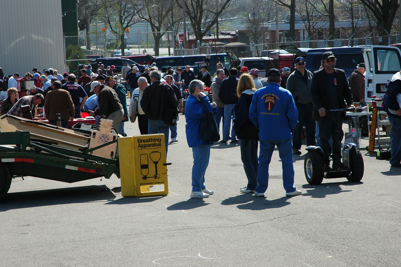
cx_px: 200
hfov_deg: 19.5
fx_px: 1169
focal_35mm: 105
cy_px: 134
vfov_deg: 13.0
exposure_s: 1/200
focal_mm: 70
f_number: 10
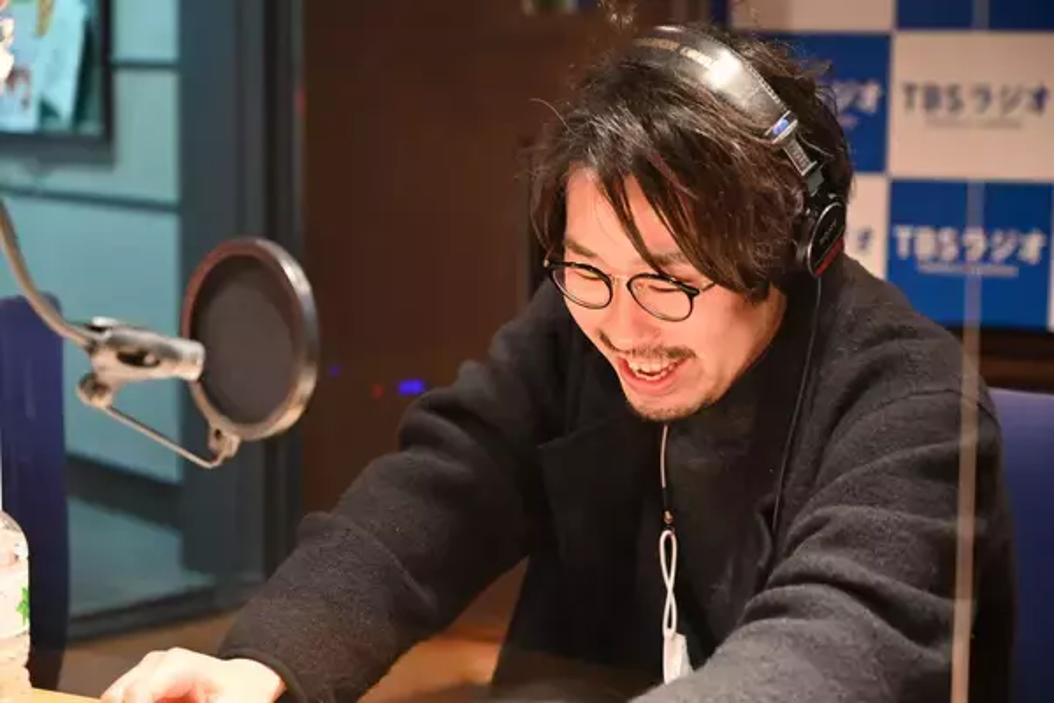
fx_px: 2049
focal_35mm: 70
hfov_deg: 28.8
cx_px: 527
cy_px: 352
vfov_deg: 19.5
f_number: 4
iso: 4500
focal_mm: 70
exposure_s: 1/60
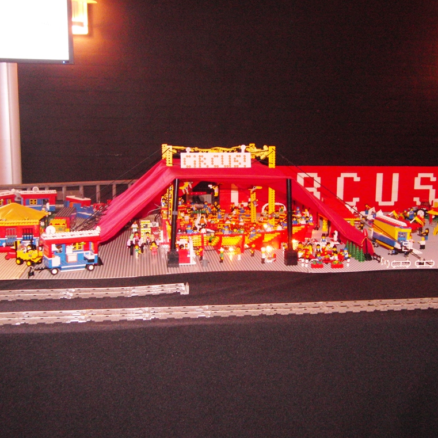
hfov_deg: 38.3
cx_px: 243
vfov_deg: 38.3
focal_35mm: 44
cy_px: 220
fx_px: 630
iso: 400
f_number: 3
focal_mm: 6.5
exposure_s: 1/20
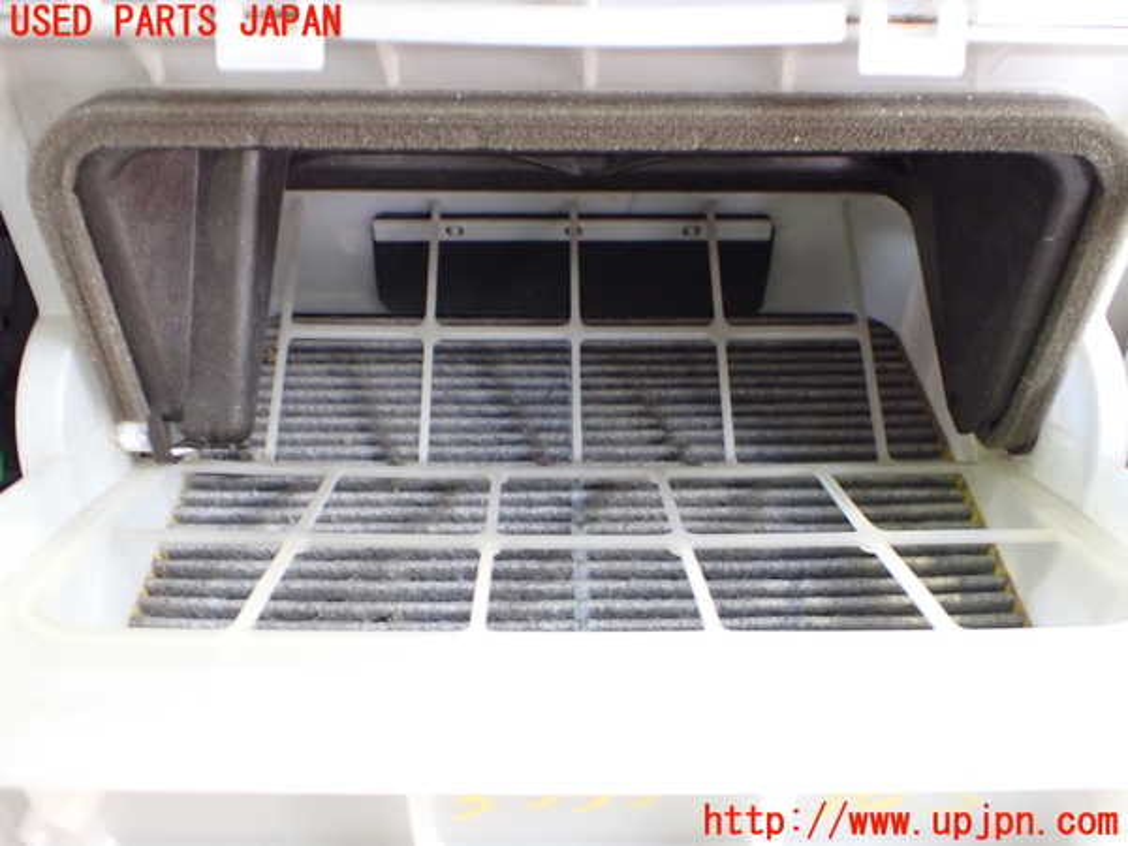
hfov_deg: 60.0
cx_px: 564
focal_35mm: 30
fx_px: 978
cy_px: 423
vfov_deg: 46.8
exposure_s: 1/40
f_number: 2.3
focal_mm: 5.4
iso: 800
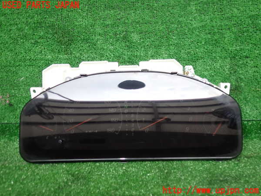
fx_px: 226
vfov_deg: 46.8
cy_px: 98
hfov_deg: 60.0
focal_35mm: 30
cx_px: 130
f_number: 2.3
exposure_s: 1/30
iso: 200
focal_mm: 5.4
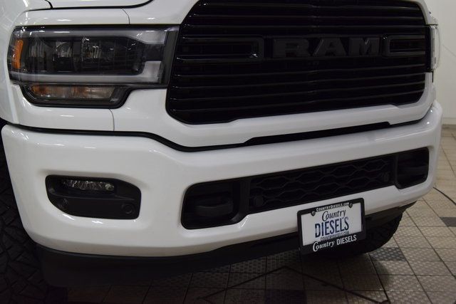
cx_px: 228
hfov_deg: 41.1
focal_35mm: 48
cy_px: 152
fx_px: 608
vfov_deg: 28.1
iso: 1250
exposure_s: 1/60
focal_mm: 32
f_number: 8
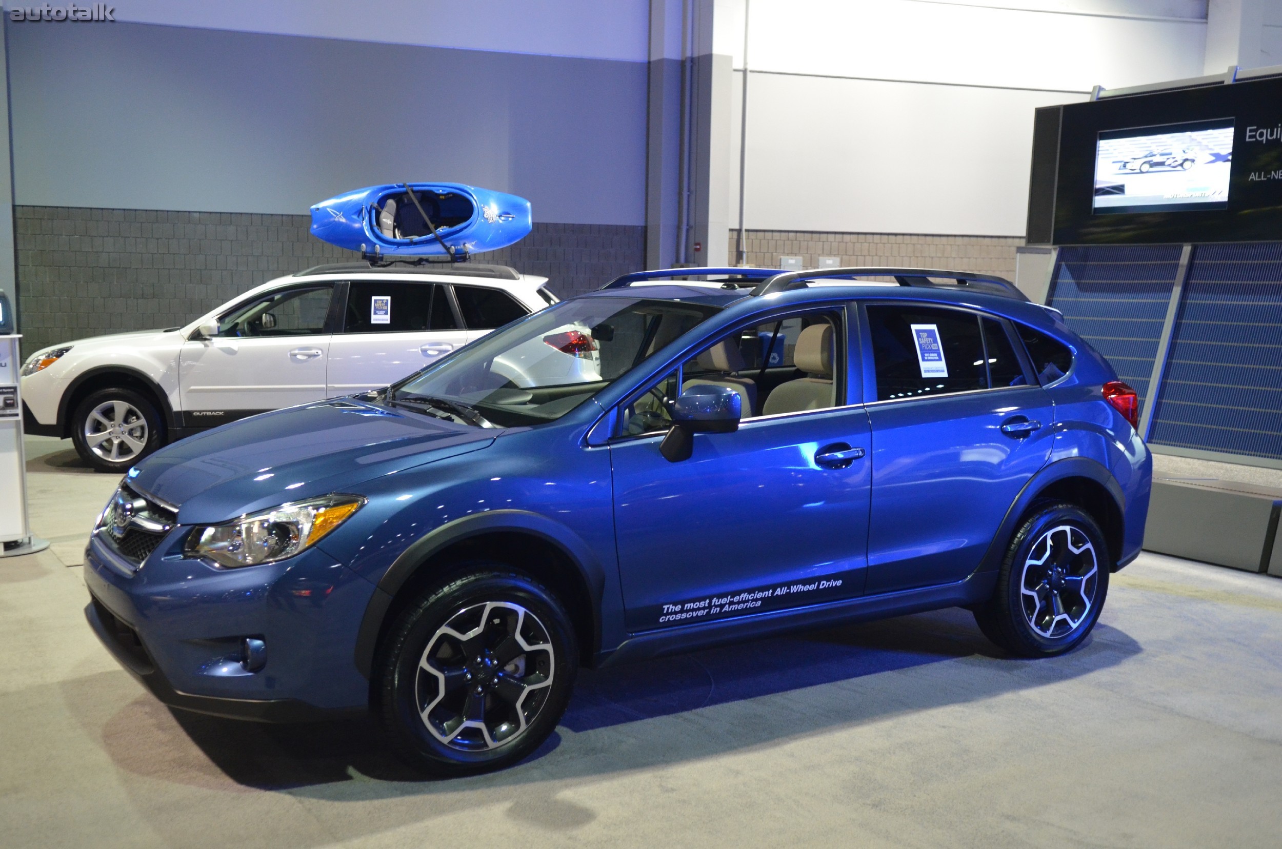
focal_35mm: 36
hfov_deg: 53.2
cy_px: 424
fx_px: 1279
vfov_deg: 36.7
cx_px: 641
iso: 1600
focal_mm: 24
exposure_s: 1/20
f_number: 2.8
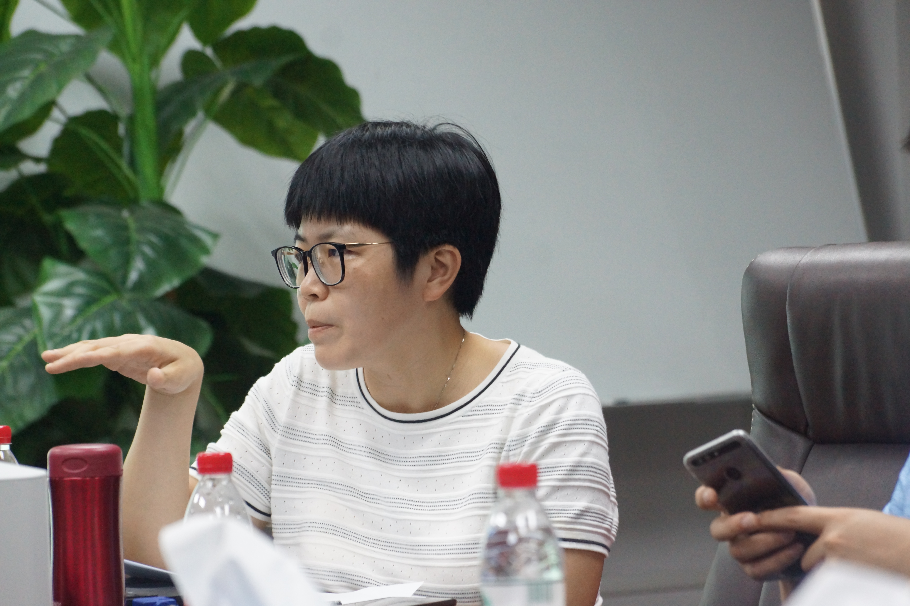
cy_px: 303
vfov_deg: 6.8
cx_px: 455
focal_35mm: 202
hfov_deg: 10.2
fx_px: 5118
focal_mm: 135
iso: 2000
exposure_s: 1/100
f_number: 5.6
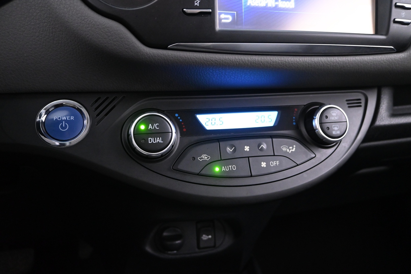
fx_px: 308
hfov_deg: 67.4
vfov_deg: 47.9
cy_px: 137
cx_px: 206
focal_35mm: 27
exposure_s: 1/15
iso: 3200
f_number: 3.5
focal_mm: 18
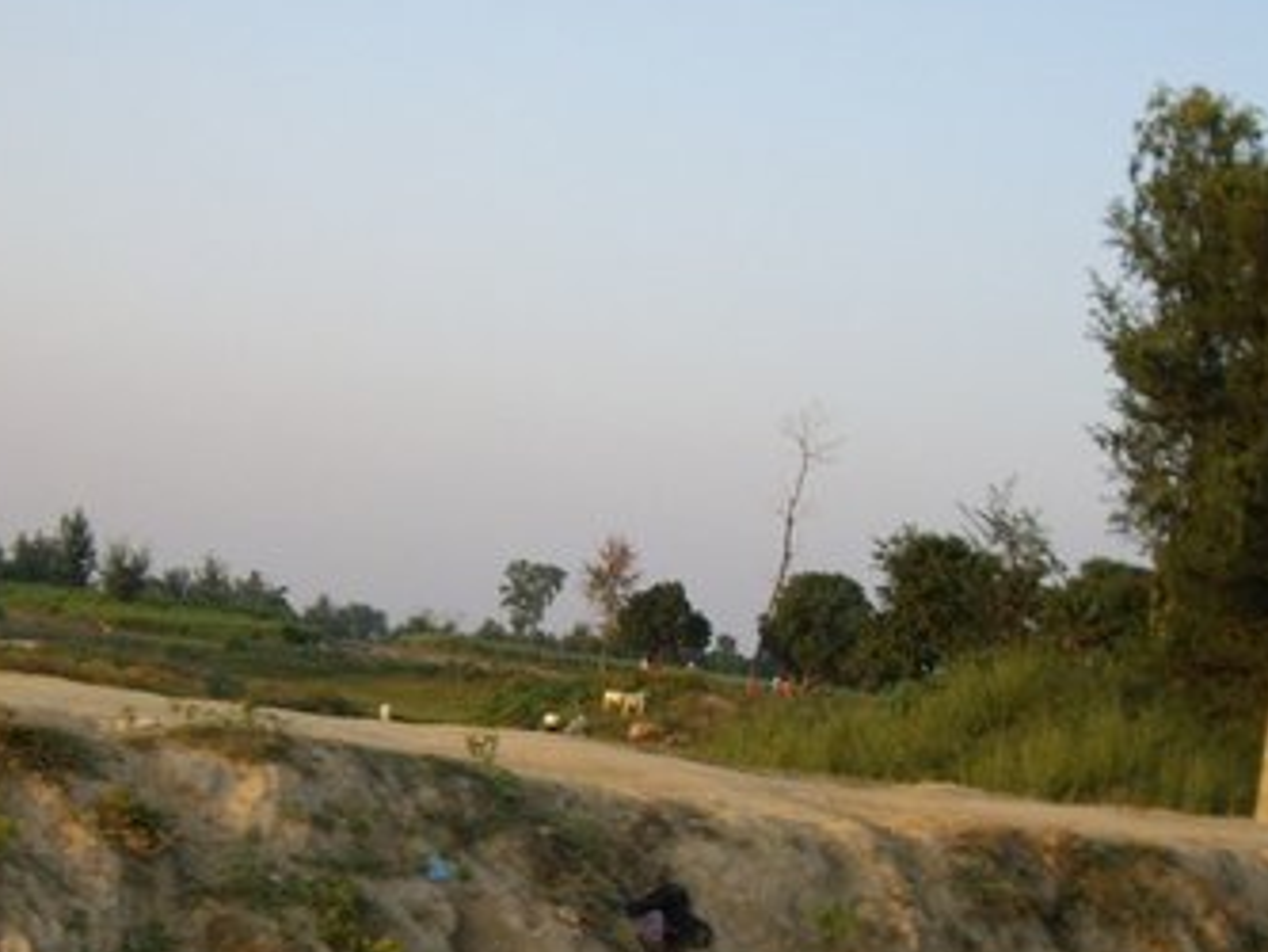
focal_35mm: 73
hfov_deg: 26.6
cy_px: 575
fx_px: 2675
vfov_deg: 20.2
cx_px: 495
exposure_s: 1/400
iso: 100
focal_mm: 6.2
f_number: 2.7
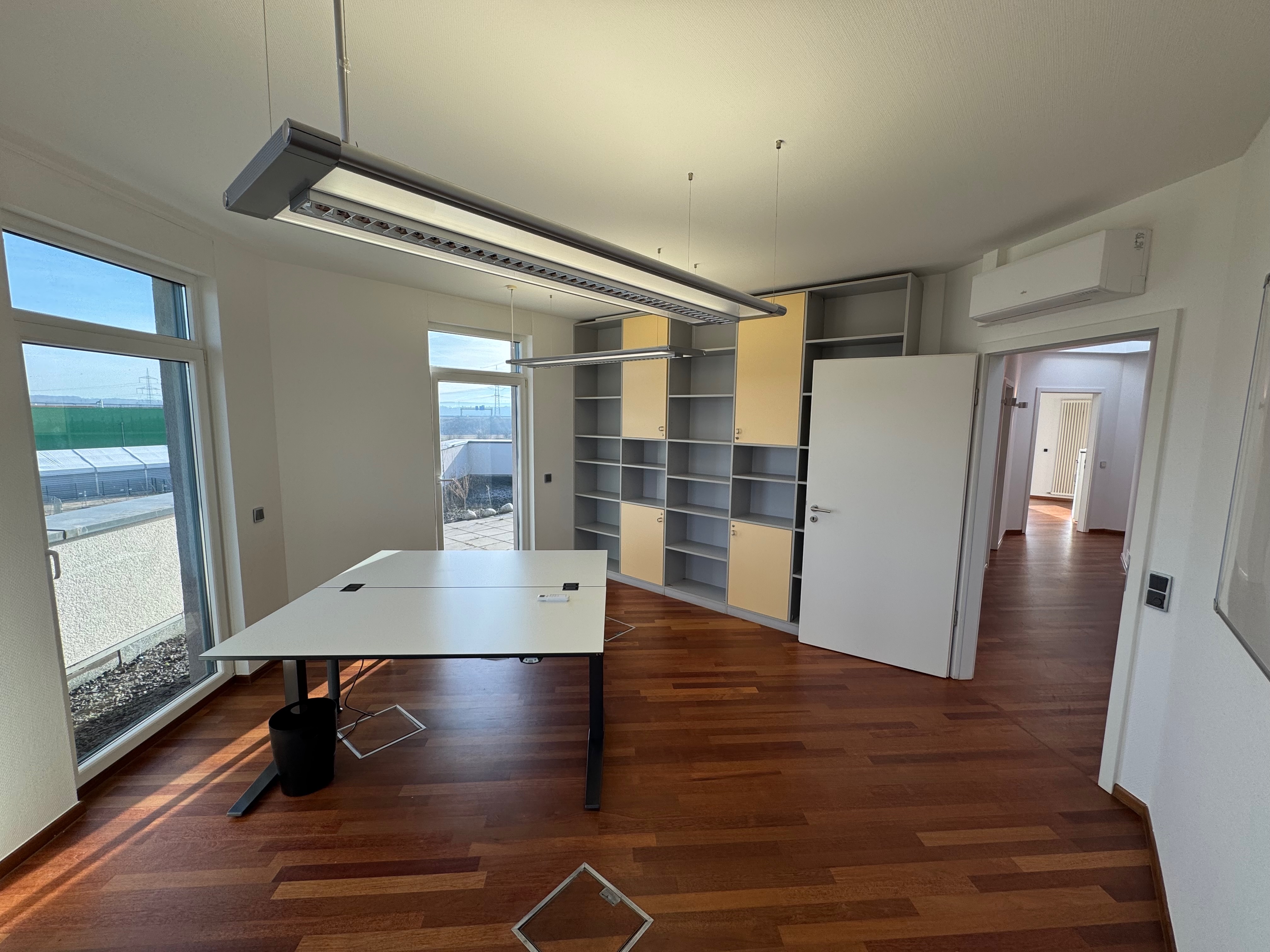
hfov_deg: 102.1
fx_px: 514
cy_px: 476
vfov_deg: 85.7
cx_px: 635
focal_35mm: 14
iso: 40
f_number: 2.2
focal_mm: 2.22
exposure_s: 1/159
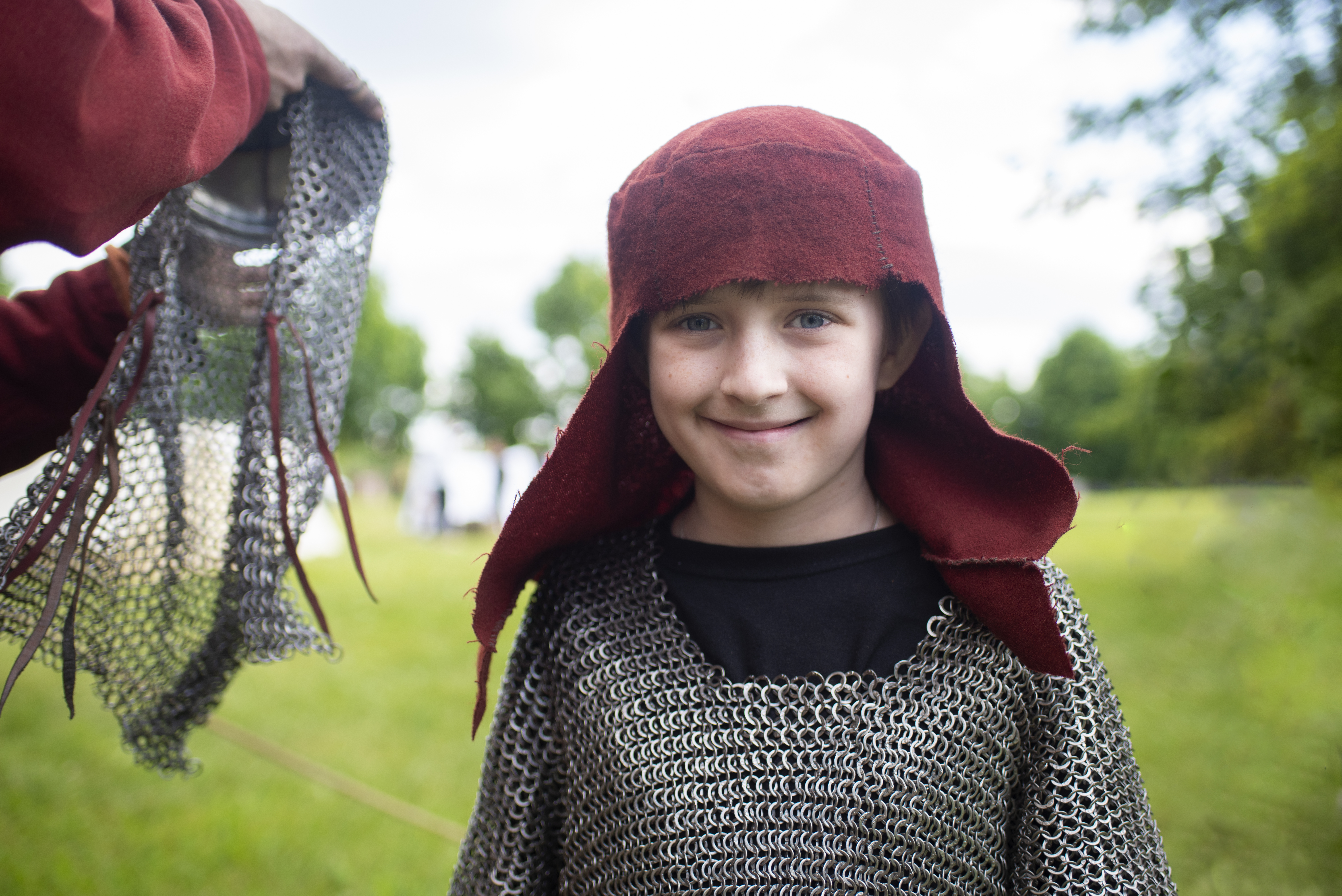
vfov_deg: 37.9
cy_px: 448
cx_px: 671
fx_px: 1305
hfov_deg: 54.4
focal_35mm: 35
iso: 200
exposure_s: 1/800
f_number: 2.2
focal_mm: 35
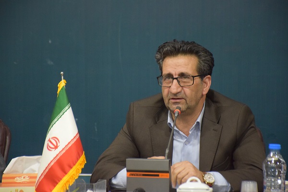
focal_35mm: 168
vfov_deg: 8.2
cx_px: 144
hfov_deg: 12.2
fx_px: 1345
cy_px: 96
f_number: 5.6
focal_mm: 112
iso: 3600
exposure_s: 1/60
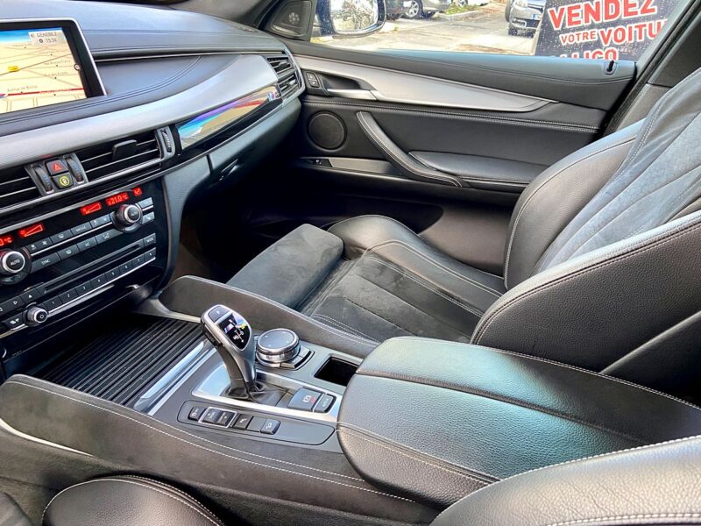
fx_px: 527
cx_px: 350
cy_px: 263
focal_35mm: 26
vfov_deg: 53.1
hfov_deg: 67.3
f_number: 1.8
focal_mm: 4.25
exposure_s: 1/50
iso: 250
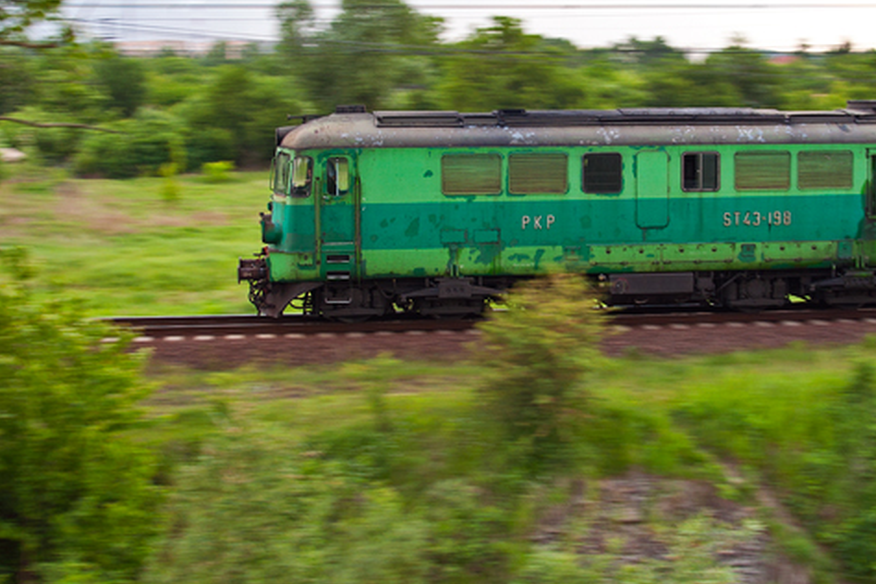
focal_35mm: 68
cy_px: 213
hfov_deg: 29.5
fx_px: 1656
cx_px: 543
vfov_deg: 20.0
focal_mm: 21
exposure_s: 1/60
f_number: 4.5
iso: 200
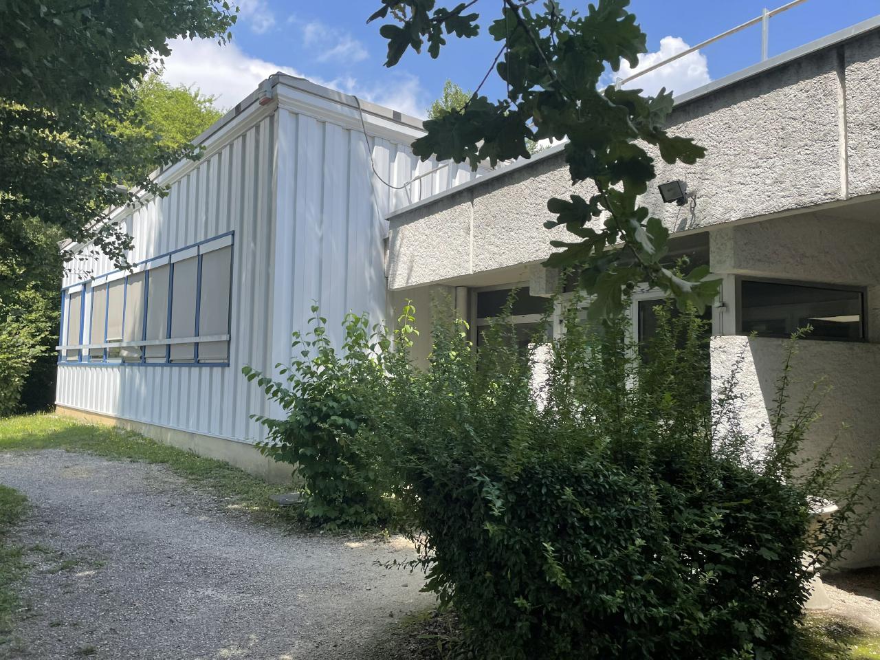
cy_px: 330
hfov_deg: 67.3
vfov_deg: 53.1
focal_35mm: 26
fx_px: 661
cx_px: 440
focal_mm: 4.2
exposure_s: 1/1366
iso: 32
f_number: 1.6
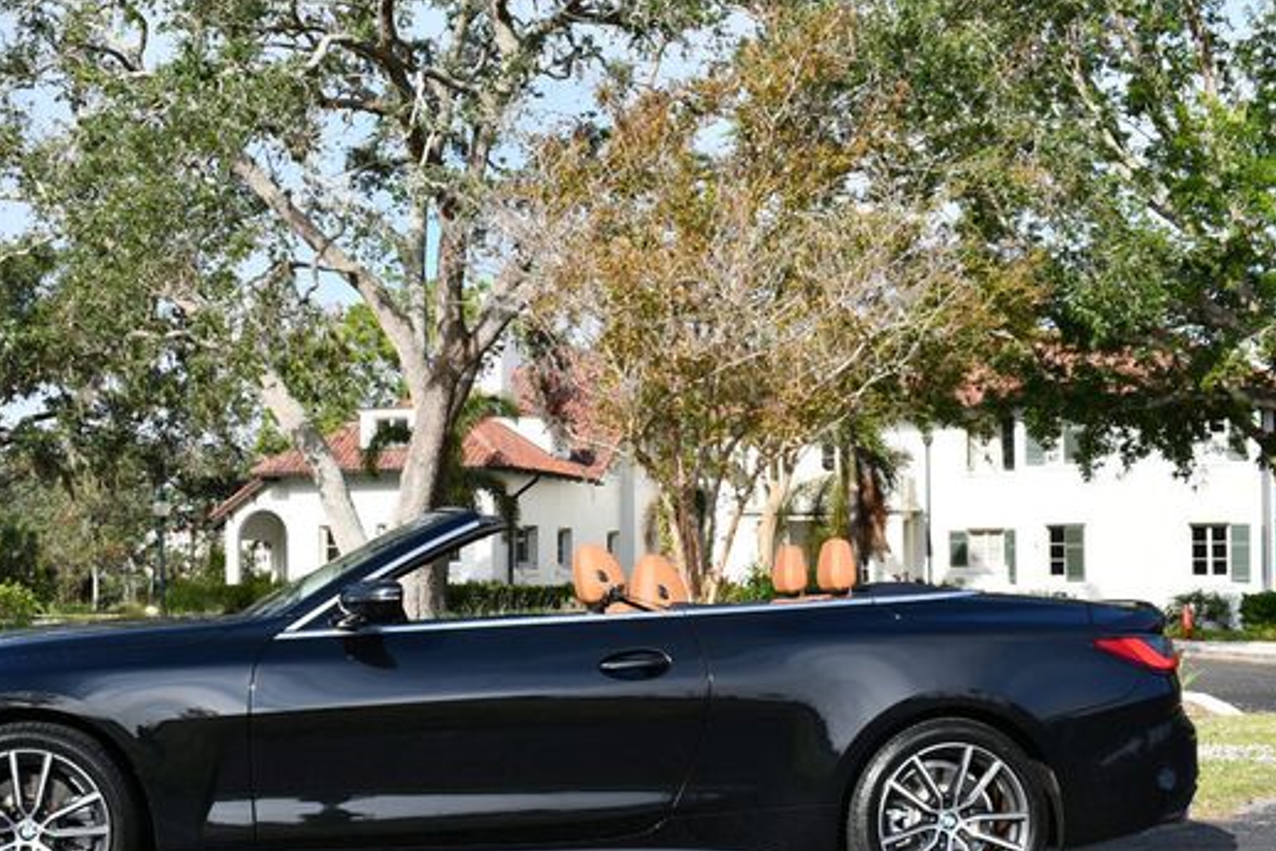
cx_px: 501
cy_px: 501
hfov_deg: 38.0
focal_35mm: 52
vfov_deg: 26.0
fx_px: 1844
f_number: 7.1
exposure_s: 1/200
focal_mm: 21
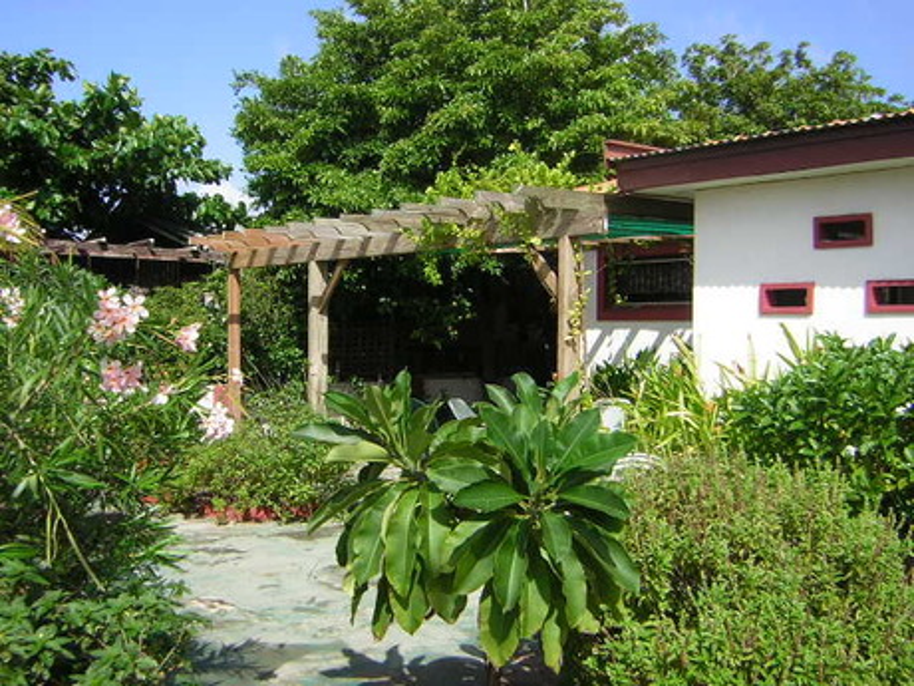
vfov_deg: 39.7
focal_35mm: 36
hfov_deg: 51.4
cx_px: 457
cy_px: 343
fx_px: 951
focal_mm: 4.7
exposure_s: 1/305
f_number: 5.2
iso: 50
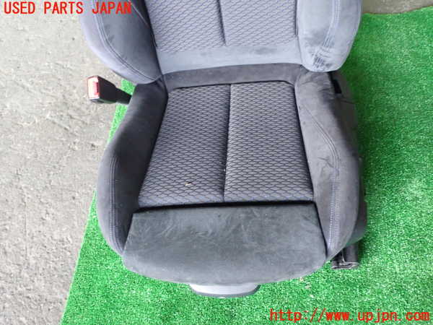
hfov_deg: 51.4
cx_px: 216
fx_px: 450
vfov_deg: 39.7
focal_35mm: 36
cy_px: 162
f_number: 2.5
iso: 800
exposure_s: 1/40
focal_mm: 6.37
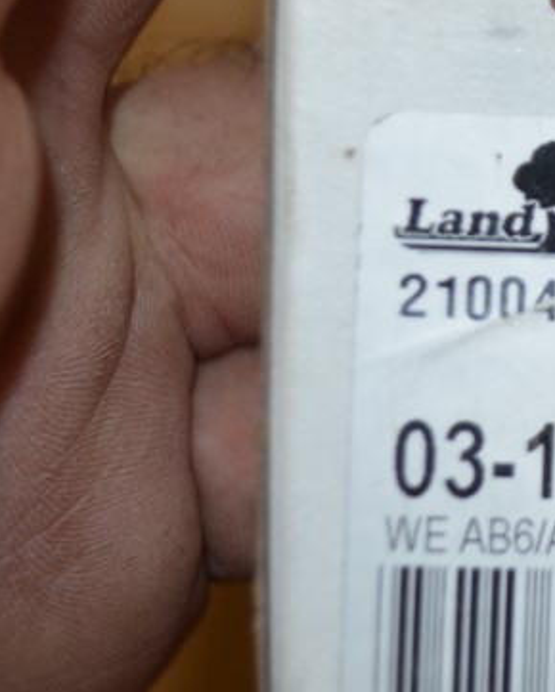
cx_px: 911
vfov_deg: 17.7
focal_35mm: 108
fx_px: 2216
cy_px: 174
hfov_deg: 13.2
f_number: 4
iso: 280
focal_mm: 24
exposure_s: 1/60
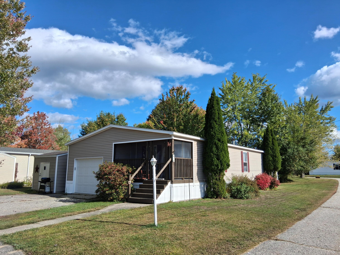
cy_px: 128
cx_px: 170
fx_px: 255
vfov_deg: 53.1
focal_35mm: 26
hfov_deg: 67.3
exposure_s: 1/780
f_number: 1.8
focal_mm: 3.98
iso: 25
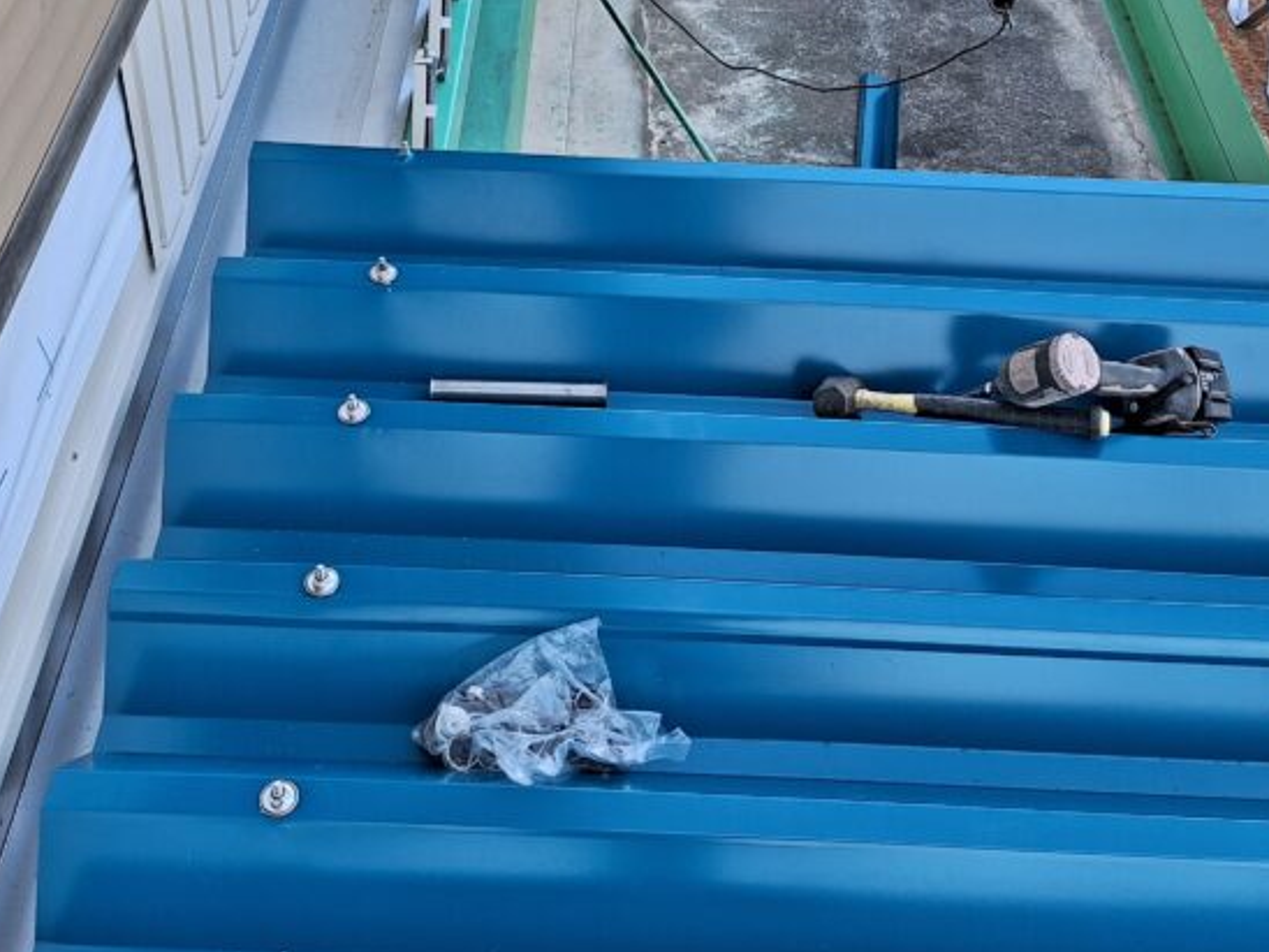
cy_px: 107
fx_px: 1576
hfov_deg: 43.8
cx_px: 593
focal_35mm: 43
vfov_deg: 32.1
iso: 40
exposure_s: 1/720
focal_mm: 5.54
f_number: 1.8
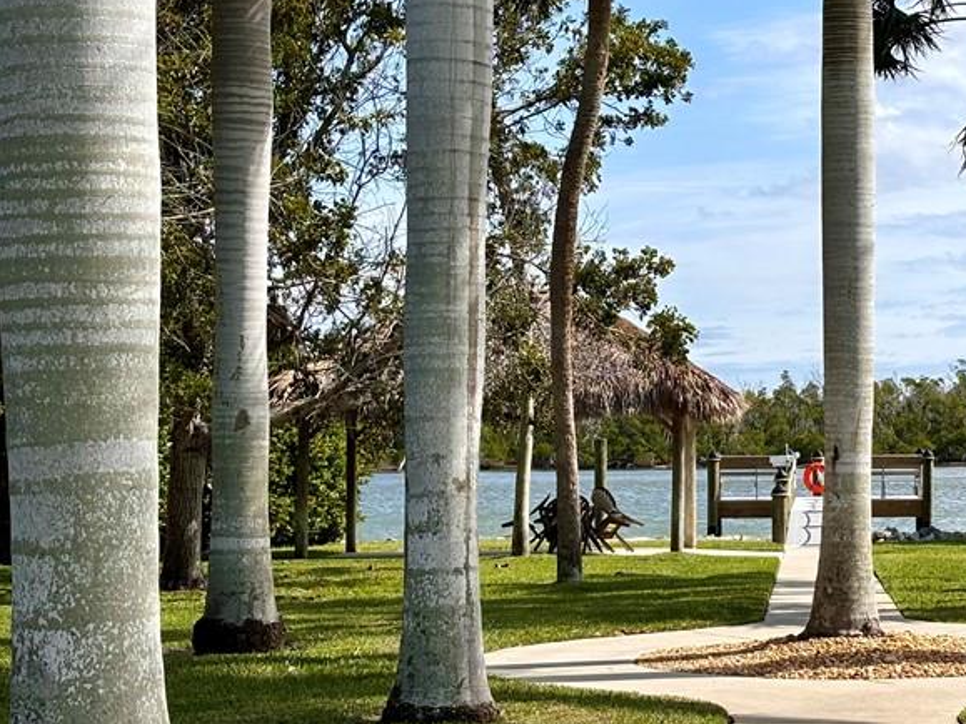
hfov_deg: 21.1
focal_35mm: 92
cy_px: 354
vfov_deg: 16.1
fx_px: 2567
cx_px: 717
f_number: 1.6
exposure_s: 1/2933
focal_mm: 5.96
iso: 40
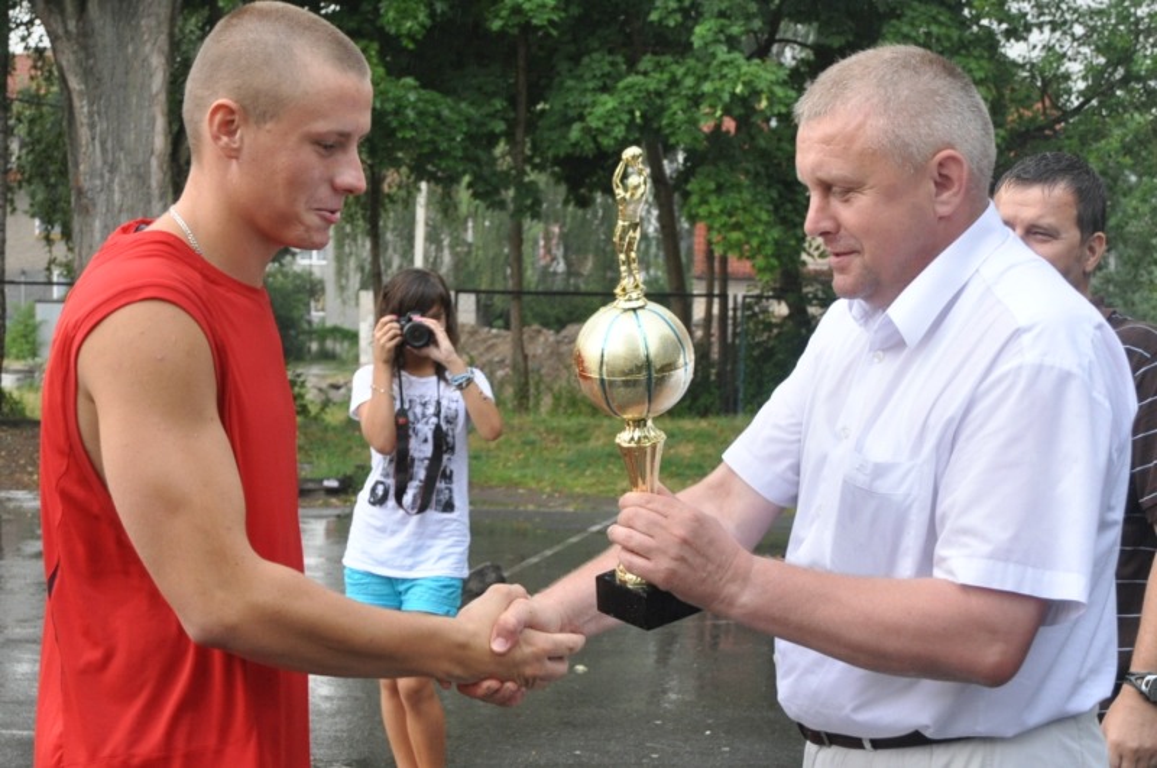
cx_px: 578
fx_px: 1492
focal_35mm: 46
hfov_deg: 42.4
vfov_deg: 28.9
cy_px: 384
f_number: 5.6
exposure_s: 1/200
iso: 800
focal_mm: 31
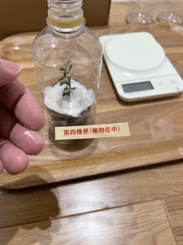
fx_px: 183
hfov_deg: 53.1
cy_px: 122
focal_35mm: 26
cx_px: 92
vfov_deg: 67.3
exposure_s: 1/50
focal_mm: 4.2
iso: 200
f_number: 1.6
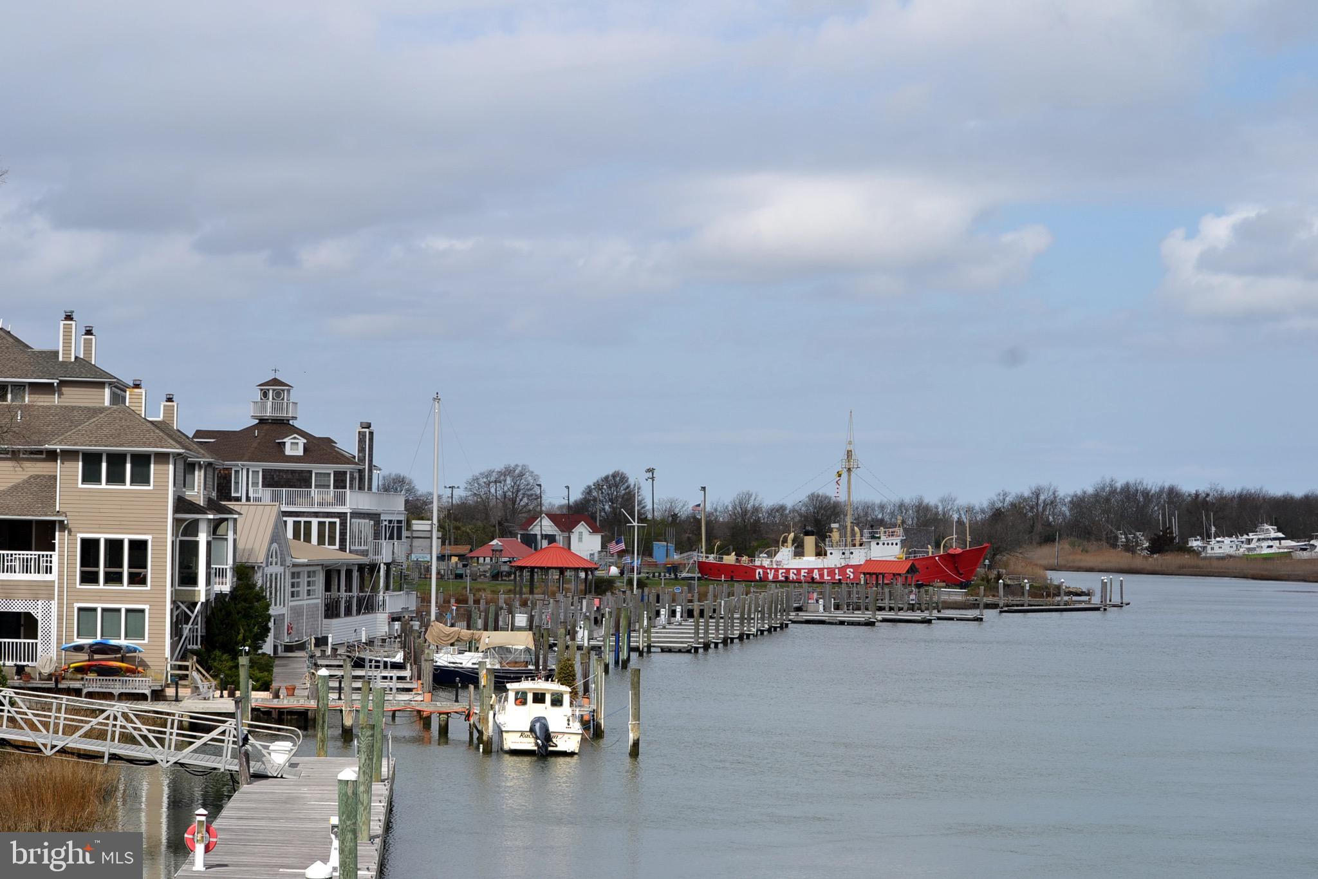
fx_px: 3020
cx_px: 659
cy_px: 440
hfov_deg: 24.6
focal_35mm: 82
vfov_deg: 16.6
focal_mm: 55
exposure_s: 1/320
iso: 100
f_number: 9
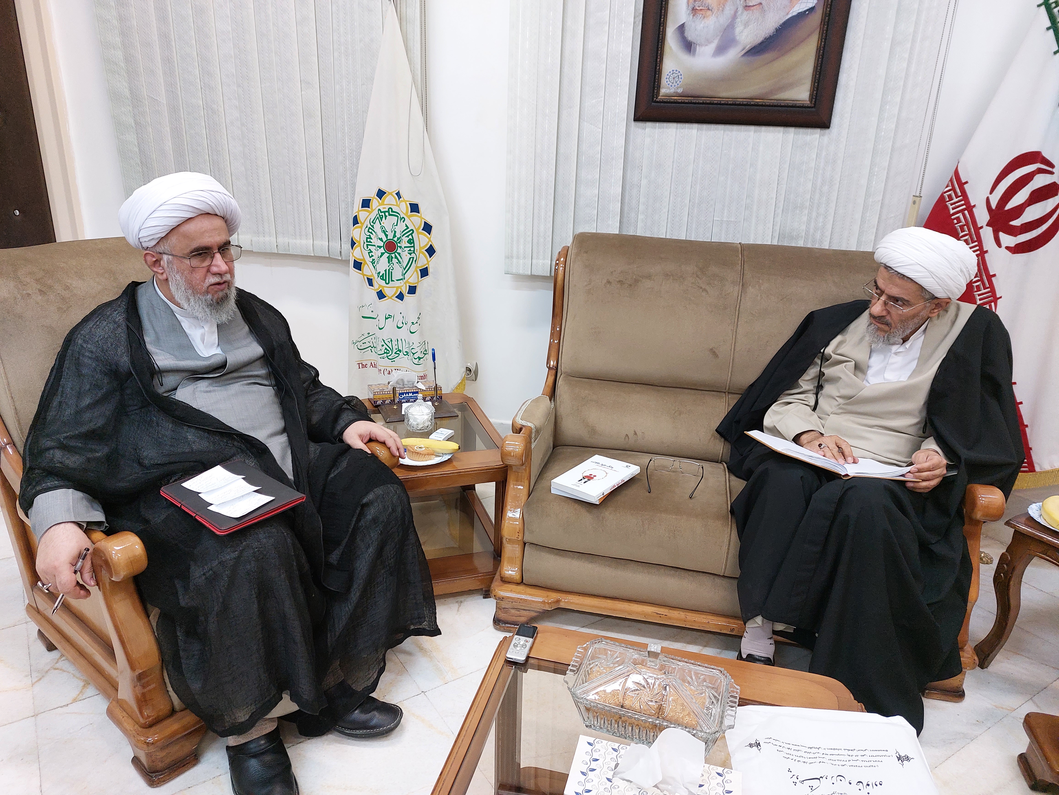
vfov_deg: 56.8
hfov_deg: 71.6
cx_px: 530
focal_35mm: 24
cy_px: 398
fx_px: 734
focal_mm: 5.23
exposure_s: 1/50
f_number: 1.8
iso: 320
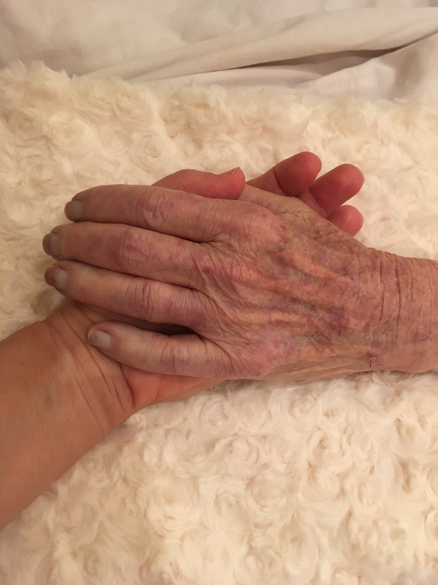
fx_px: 489
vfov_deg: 61.7
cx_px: 219
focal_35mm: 29
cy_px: 292
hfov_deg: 48.2
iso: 200
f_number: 2.2
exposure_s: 1/20
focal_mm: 4.15
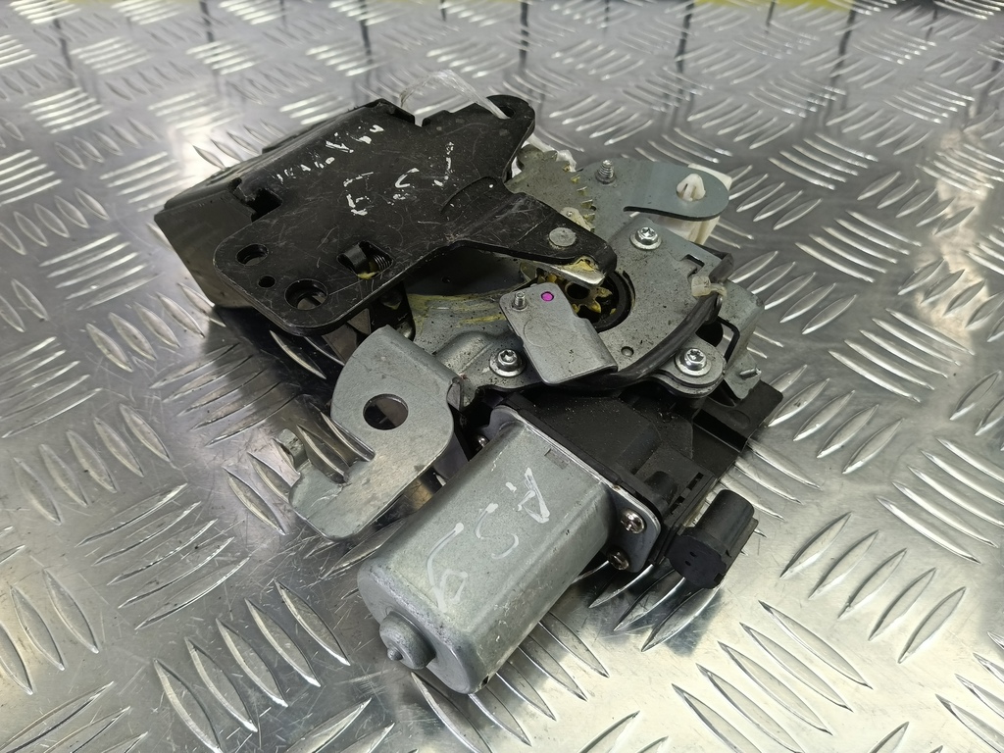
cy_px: 376
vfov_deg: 58.9
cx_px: 502
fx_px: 667
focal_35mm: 23
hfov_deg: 73.9
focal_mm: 4.11
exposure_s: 1/50
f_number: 1.6
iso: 121
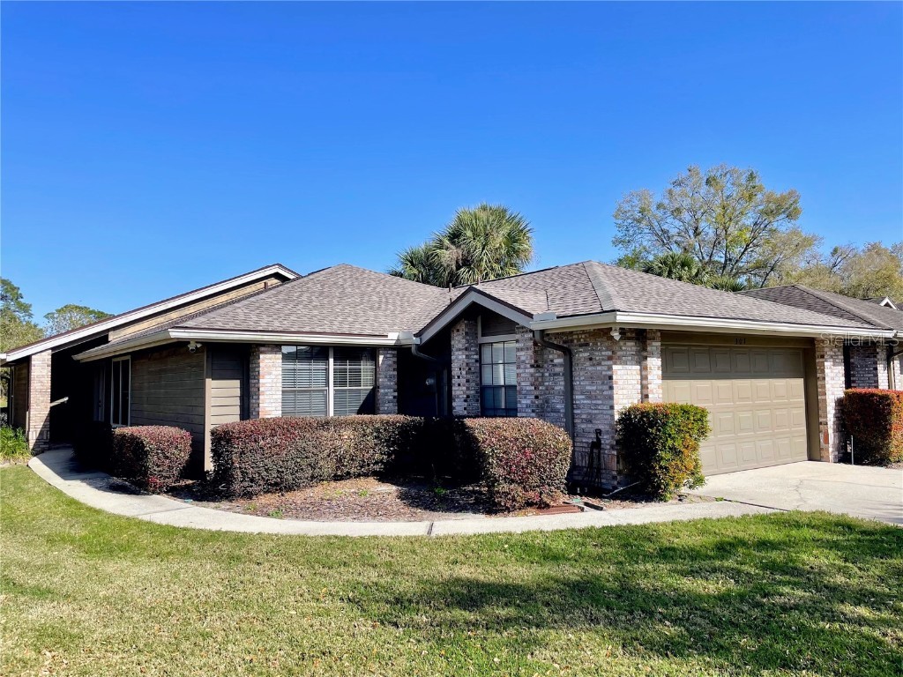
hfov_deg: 67.3
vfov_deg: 53.1
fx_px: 678
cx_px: 452
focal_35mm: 26
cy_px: 338
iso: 32
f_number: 1.6
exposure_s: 1/2817
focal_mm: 4.2
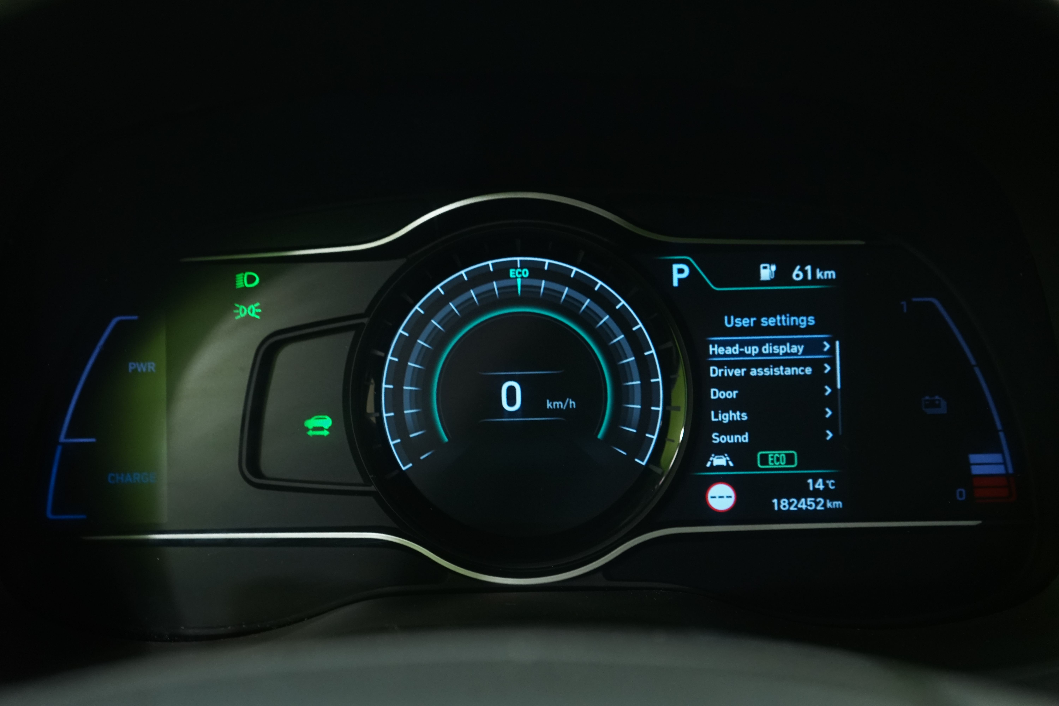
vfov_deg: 34.2
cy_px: 353
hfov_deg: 49.6
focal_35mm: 39
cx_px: 530
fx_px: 1147
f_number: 5
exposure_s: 1/13
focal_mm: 39
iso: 1250
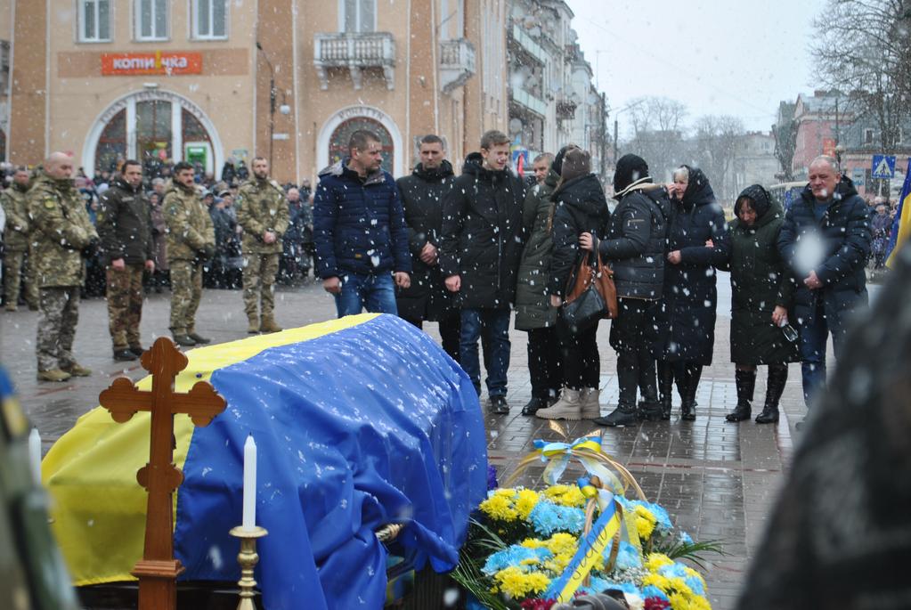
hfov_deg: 29.2
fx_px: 1748
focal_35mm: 69
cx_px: 456
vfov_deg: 19.8
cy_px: 305
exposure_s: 1/125
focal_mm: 46
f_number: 5.6
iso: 100
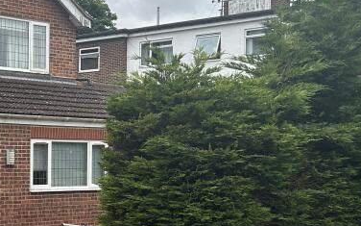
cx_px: -46
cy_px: 174
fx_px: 738
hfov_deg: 25.3
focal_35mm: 75
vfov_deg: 17.3
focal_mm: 5.7
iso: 50
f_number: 1.5
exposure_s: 1/1224
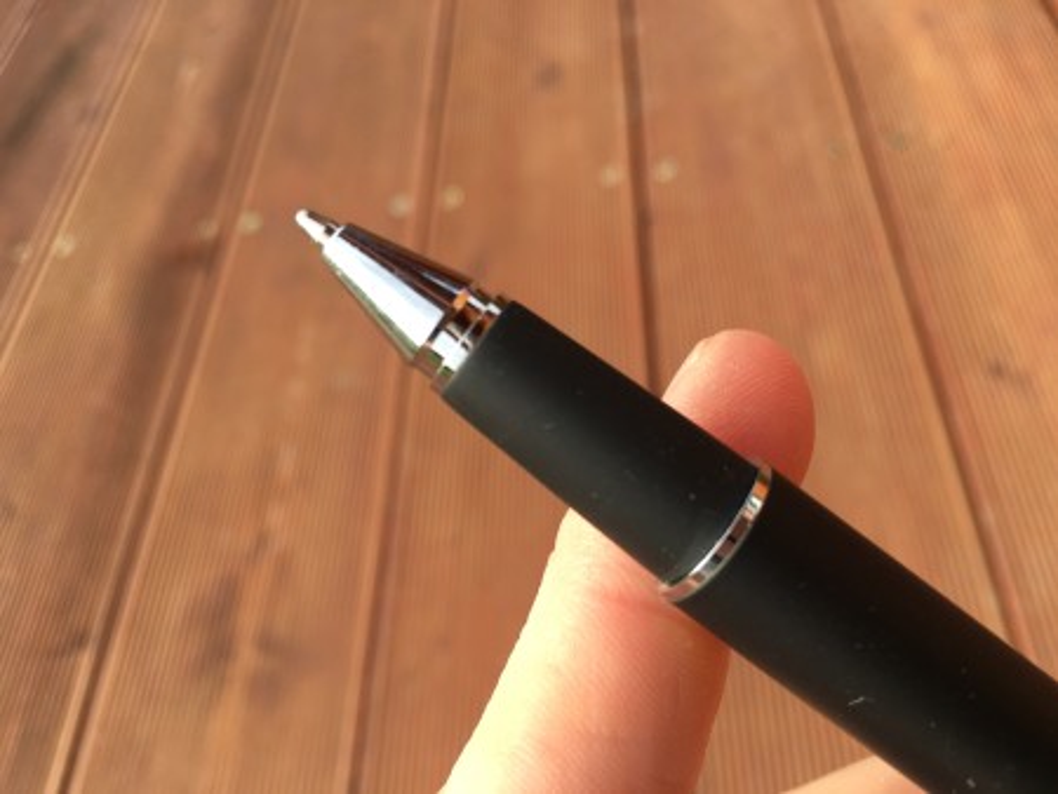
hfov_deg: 61.6
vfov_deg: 48.3
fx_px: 887
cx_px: 529
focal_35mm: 29
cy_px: 397
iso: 25
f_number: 2.2
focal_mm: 4.15
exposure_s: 1/210
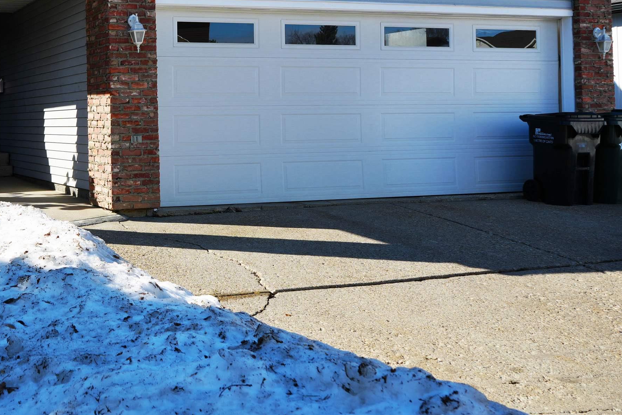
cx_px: 102
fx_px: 864
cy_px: 93
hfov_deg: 37.8
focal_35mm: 50
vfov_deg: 26.6
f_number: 10
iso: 100
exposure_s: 1/160
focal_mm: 29
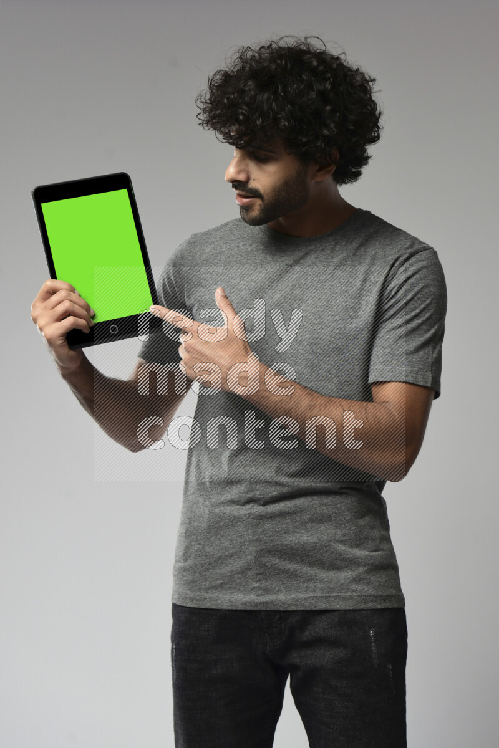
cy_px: 374
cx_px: 250
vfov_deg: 35.6
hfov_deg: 24.2
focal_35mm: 56
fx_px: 1164
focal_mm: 56
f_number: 6.3
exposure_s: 1/125
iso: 400
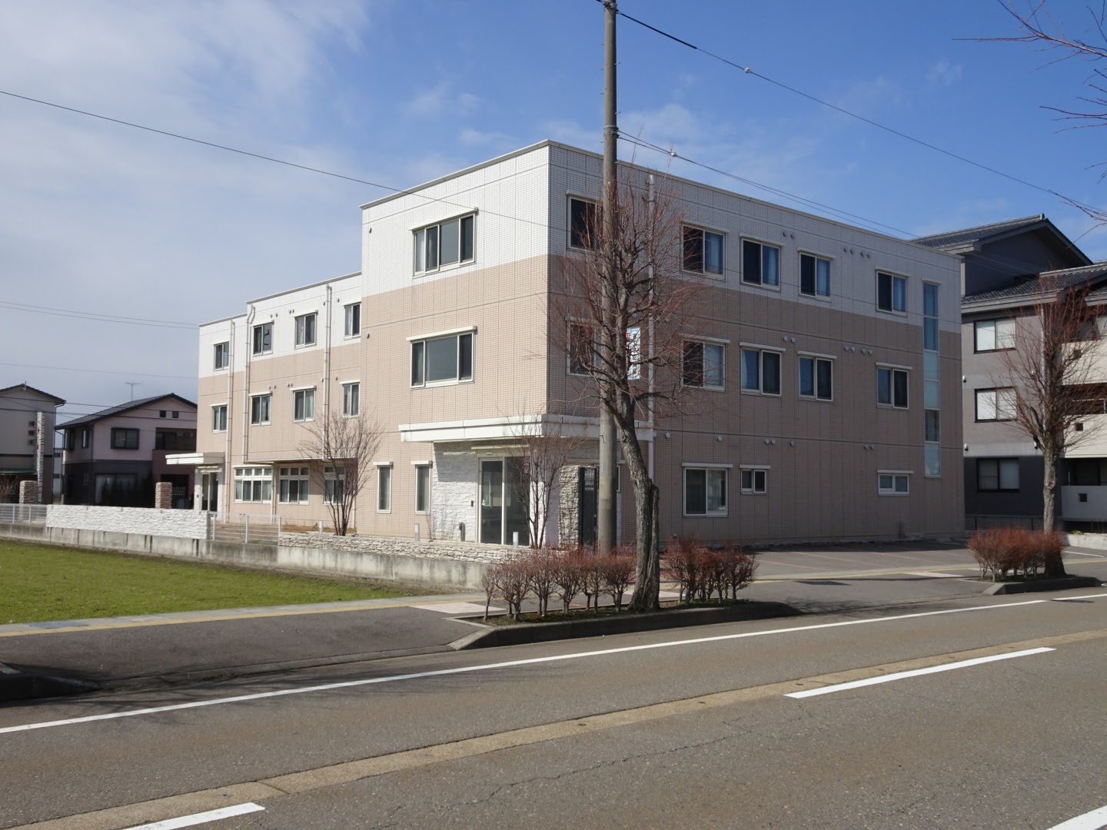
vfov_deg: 44.2
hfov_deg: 56.8
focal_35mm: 32
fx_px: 1023
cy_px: 415
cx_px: 554
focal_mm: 5.43
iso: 80
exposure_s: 1/1000
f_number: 4
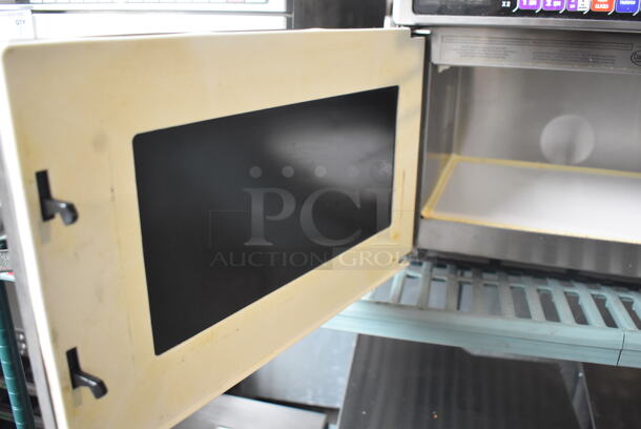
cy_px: 214
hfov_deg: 59.4
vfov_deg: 41.8
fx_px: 561
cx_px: 320
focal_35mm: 32
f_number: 3.8
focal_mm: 21
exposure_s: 1/125
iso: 1600
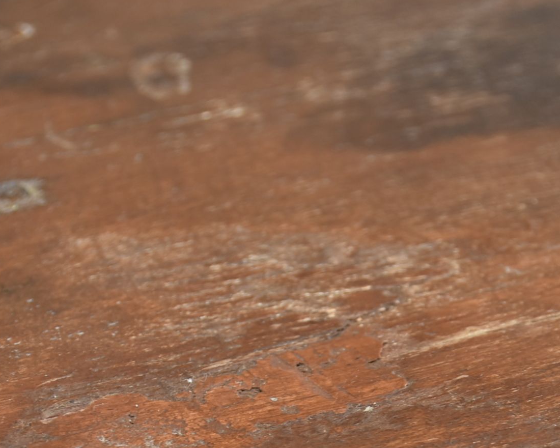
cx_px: 404
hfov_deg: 10.5
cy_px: 487
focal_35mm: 184
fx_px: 3050
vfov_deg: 8.3
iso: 200
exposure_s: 1/125
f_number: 7.1
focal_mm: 48
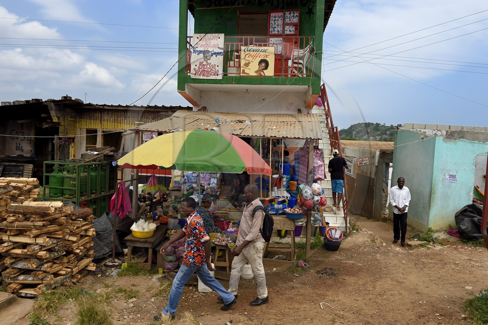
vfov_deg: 53.1
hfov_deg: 73.8
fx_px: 325
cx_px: 244
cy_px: 162
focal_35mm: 24
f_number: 10
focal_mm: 24
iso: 400
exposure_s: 1/640
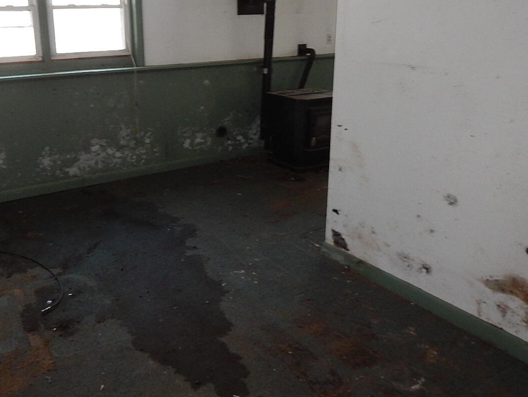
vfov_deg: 40.5
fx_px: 534
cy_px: 152
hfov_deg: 51.7
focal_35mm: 35
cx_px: 179
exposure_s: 1/30
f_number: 3
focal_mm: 4
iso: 400
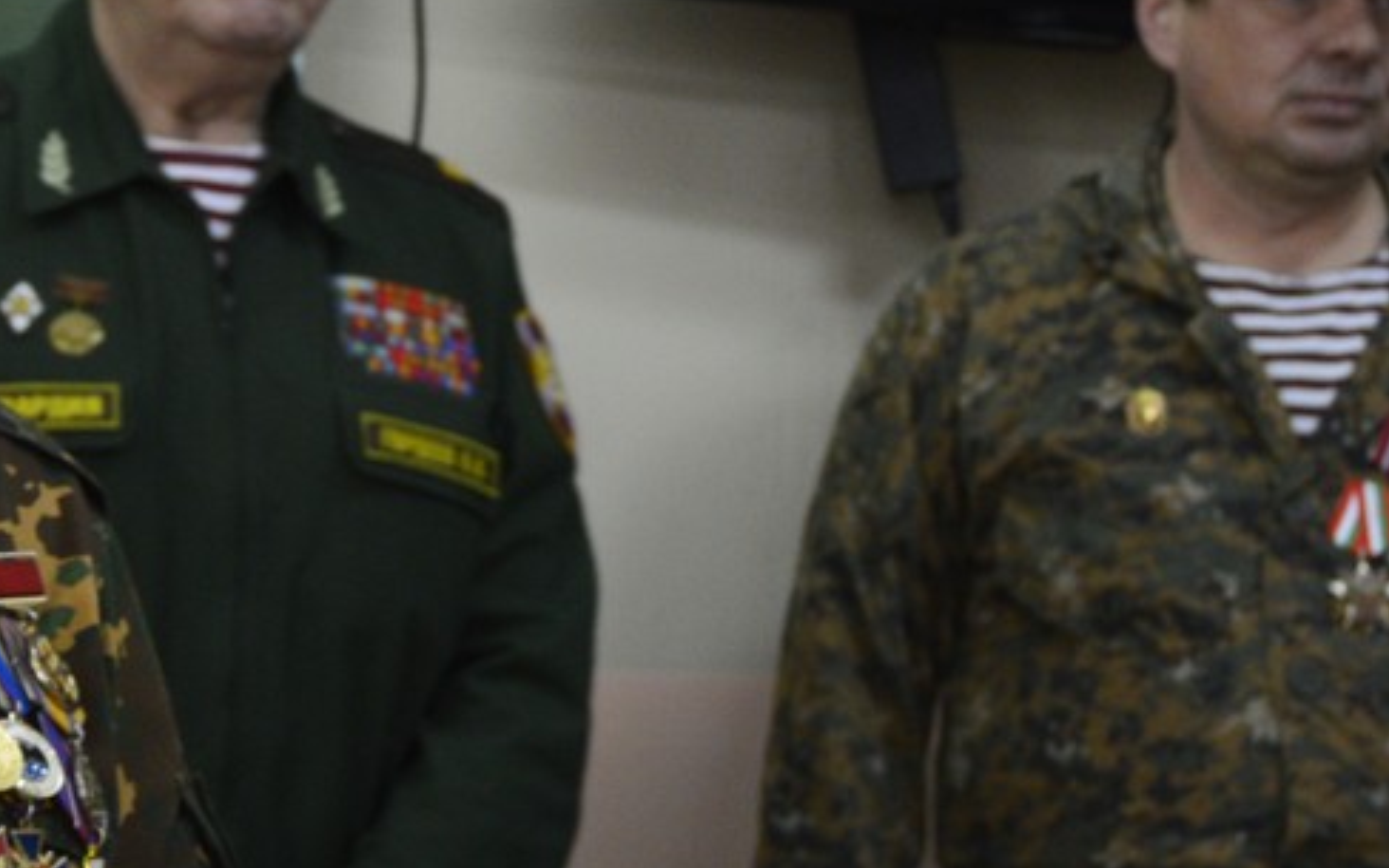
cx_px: 68
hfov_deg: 14.2
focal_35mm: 146
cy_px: 790
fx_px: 5510
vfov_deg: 9.0
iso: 800
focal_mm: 31
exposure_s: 1/60
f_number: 4.2
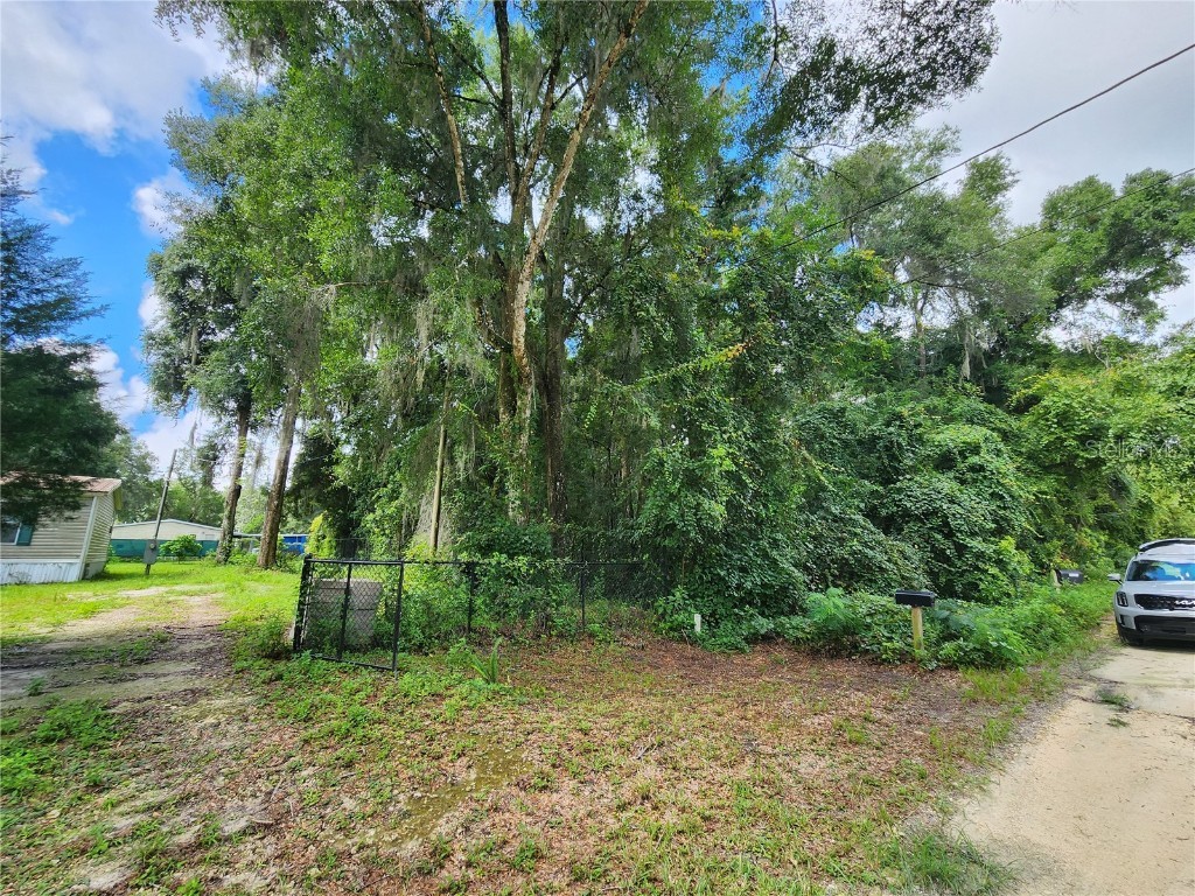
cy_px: 448
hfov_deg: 106.2
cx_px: 598
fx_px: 449
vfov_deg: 89.9
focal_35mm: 13
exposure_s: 1/327
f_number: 2.2
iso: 50
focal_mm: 2.2
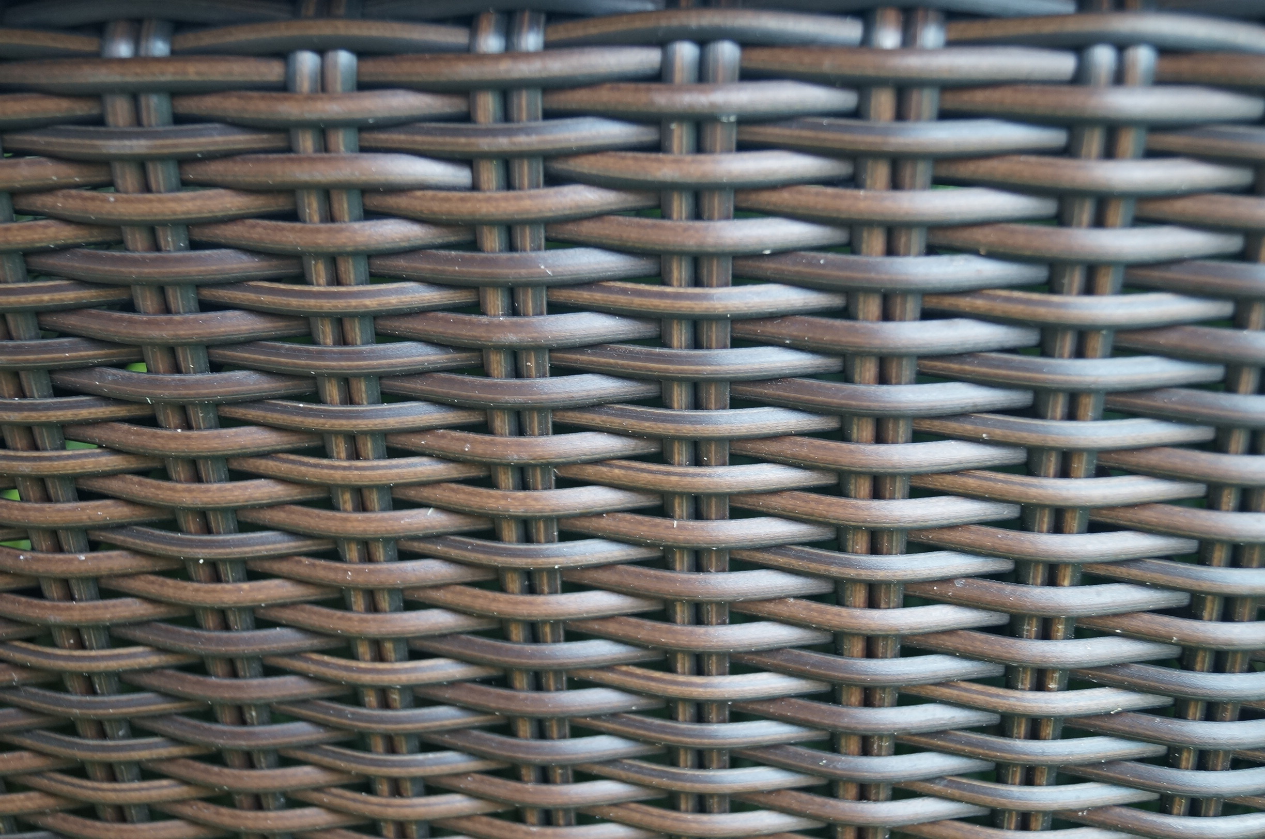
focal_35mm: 42
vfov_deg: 31.8
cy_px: 420
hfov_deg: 46.5
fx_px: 1473
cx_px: 632
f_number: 4.5
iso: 500
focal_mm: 28
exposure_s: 1/60
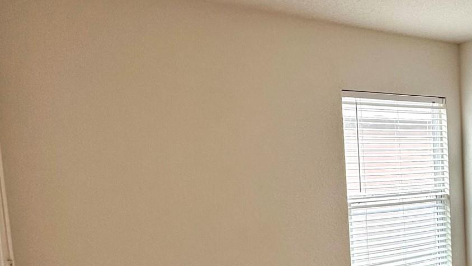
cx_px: 457
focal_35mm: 37
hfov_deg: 46.5
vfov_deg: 31.5
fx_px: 463
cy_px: 198
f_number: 2.2
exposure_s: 1/120
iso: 125
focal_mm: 2.22
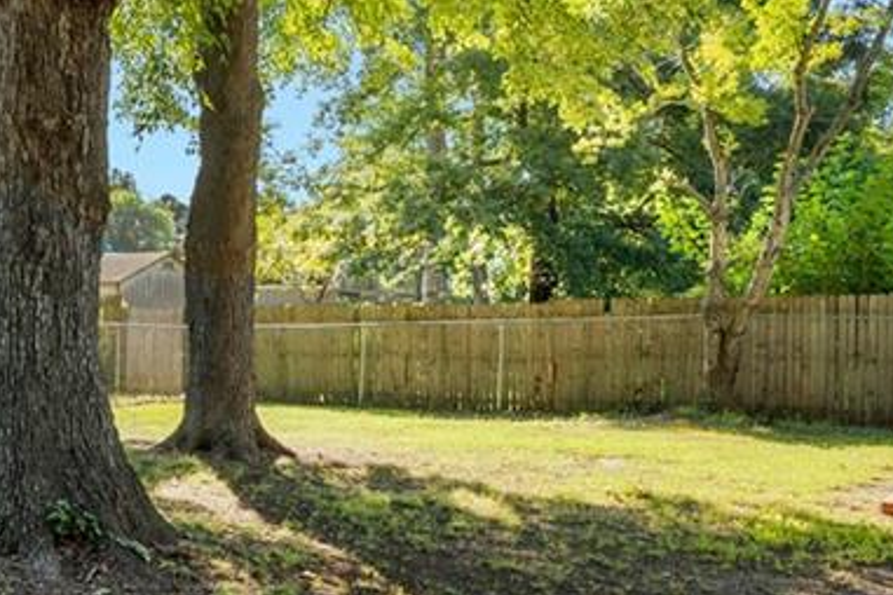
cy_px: 348
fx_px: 1067
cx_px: -14
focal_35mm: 43
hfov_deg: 39.6
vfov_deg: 31.1
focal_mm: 16
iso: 100
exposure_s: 1/13
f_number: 7.1
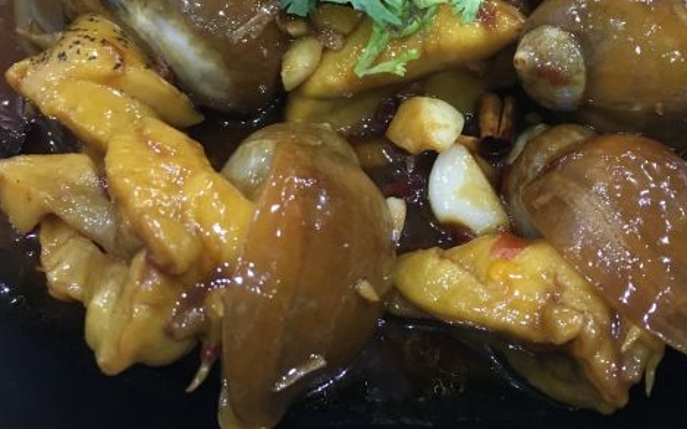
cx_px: 357
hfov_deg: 43.5
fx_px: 861
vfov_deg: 27.6
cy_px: 104
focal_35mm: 46
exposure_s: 1/17
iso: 320
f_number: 2.2
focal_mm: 4.15
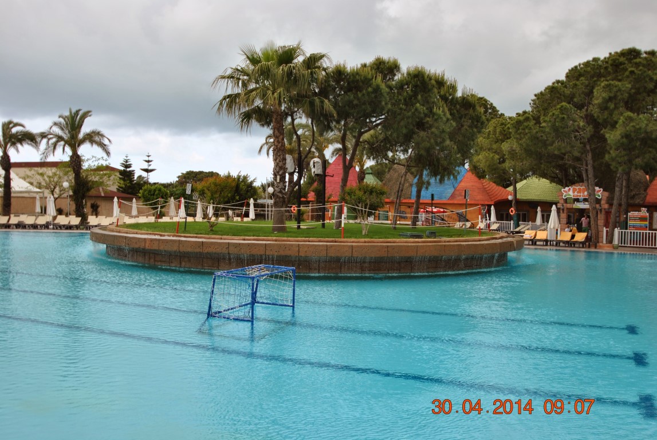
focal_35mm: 36
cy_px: 220
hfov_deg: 53.1
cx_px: 328
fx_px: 658
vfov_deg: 37.0
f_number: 5
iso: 100
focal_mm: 24
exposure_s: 1/200
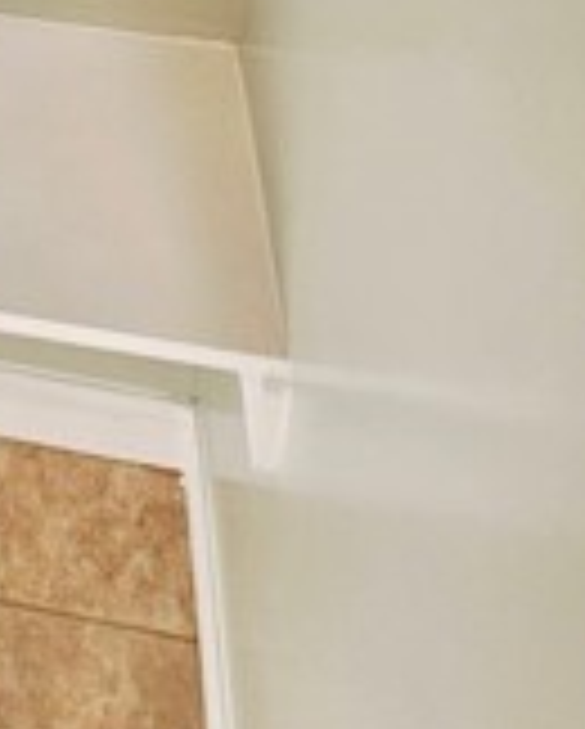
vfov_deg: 22.2
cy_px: -580
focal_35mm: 50
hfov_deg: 26.5
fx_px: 1080
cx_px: -140
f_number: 2.2
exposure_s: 1/120
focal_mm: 2.2
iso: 80
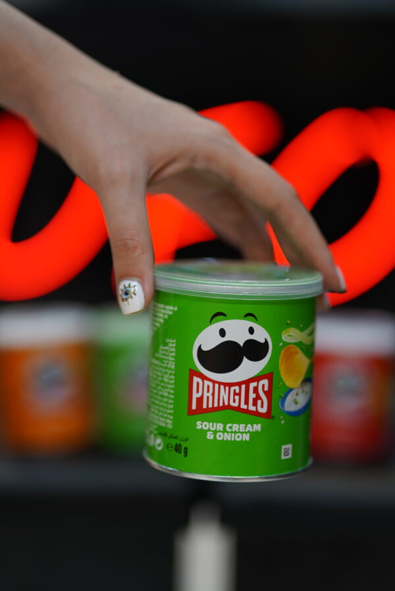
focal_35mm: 75
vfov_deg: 27.0
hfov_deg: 18.2
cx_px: 198
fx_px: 1233
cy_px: 296
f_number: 1.4
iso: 250
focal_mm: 50
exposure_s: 1/125
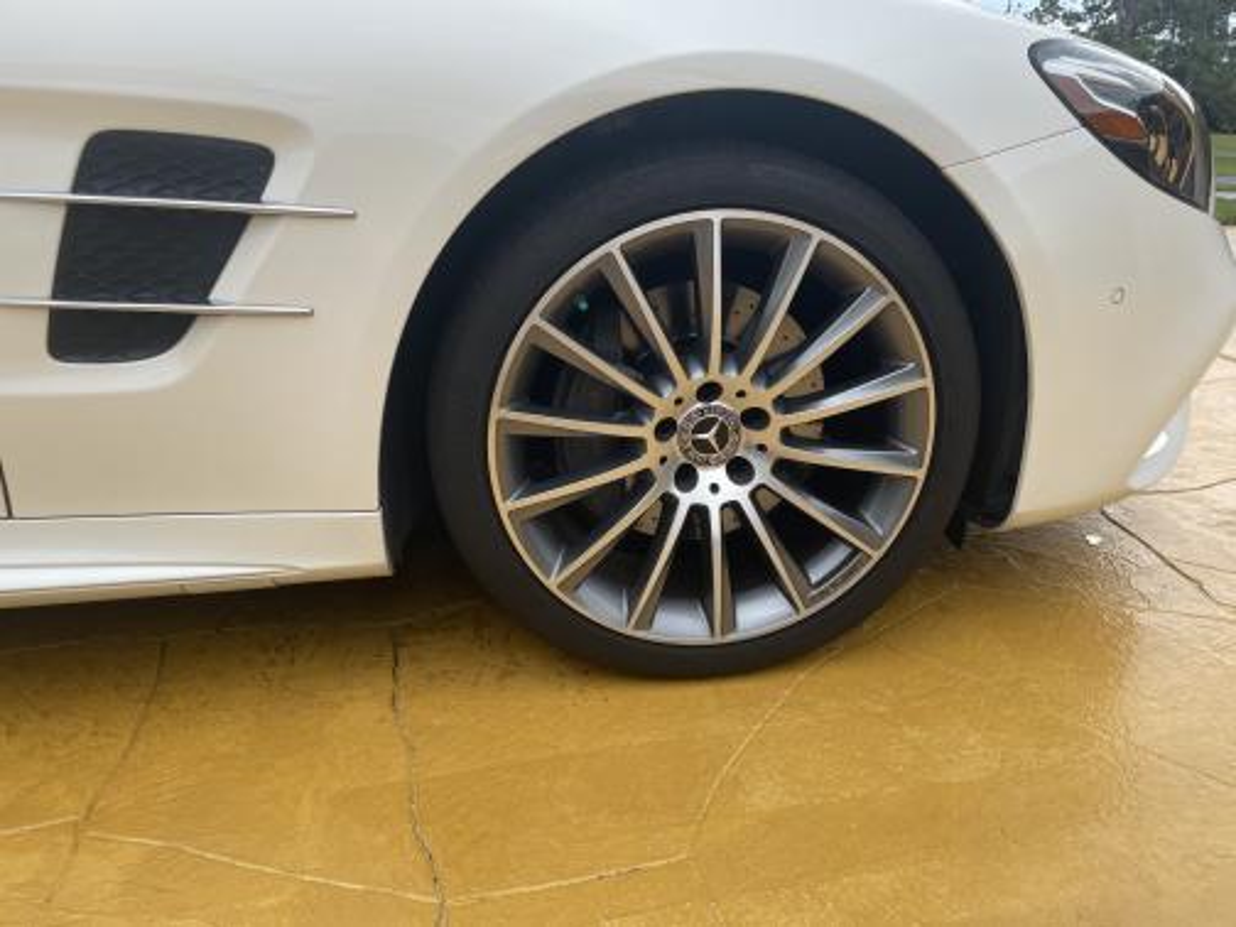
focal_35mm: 26
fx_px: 928
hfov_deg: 67.3
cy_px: 464
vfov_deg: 53.1
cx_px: 618
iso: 32
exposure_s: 1/1195
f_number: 1.6
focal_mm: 4.2
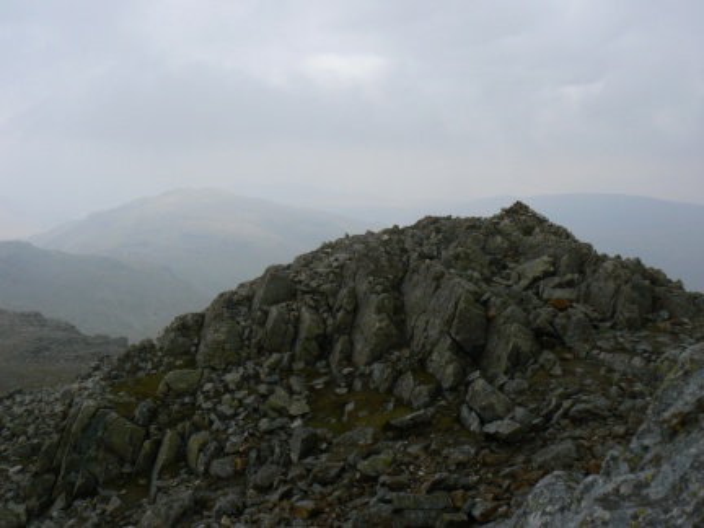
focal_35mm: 36
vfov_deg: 39.7
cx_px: 352
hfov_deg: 51.4
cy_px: 264
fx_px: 732
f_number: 5.6
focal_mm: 6
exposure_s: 1/400
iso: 80
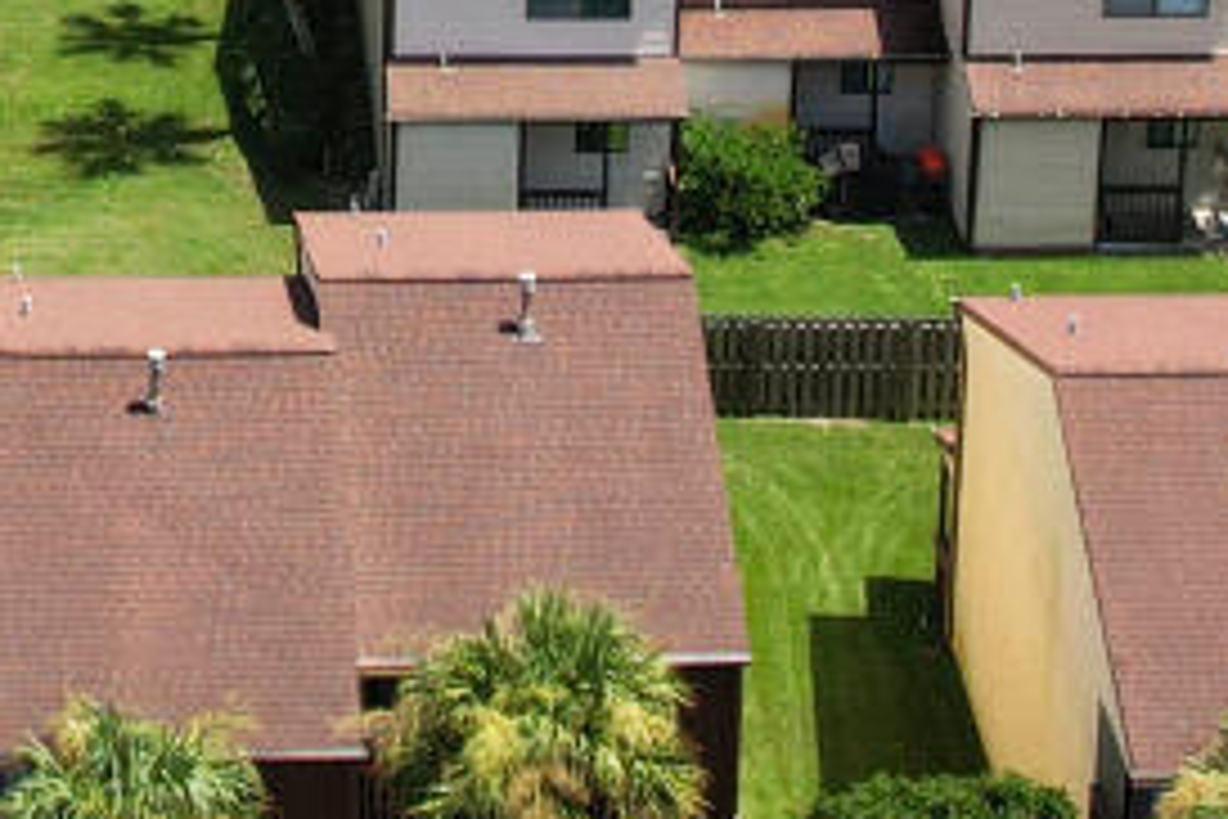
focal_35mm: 145
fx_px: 4946
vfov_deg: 9.1
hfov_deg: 14.1
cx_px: 193
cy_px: -554
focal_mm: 8.38
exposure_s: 1/60
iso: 110
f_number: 2.8
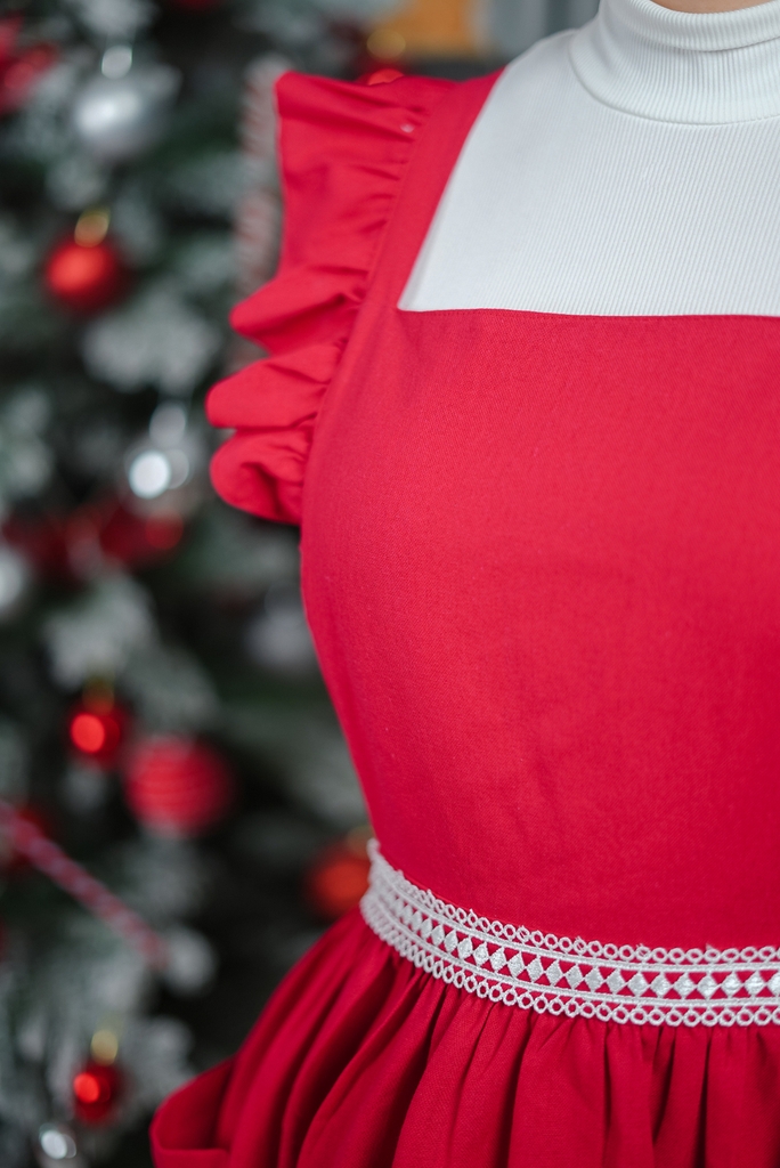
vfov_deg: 39.6
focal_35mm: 50
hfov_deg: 27.0
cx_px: 390
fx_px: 1623
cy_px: 584
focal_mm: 50
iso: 160
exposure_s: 1/160
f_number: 1.8
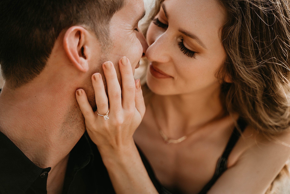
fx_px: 604
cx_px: 145
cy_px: 97
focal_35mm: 75
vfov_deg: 18.2
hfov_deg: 27.0
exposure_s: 1/400
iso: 160
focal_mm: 75
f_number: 2.8
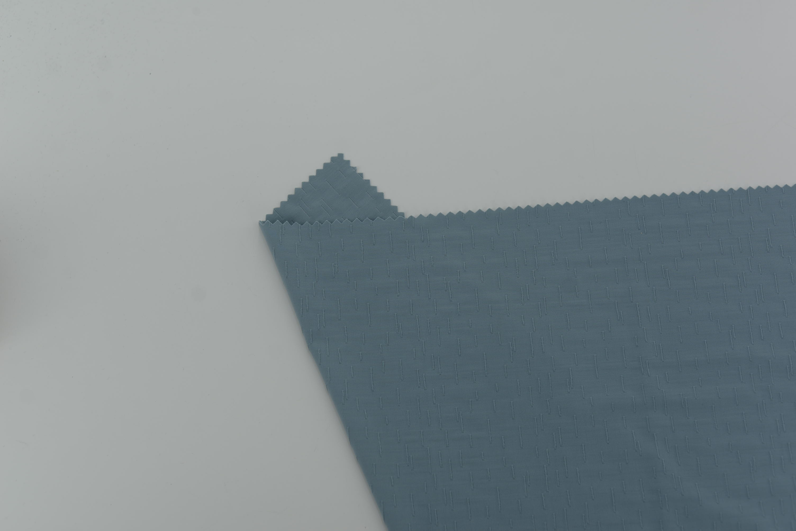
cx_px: 398
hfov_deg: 39.6
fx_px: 1106
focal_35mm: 50
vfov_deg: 27.0
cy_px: 266
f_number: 3.5
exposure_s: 1/320
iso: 100
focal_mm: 50
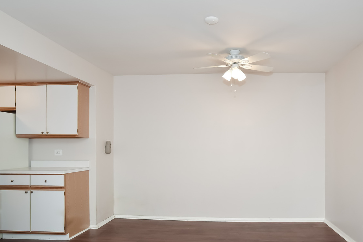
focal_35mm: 26
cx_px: 217
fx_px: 262
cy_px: 148
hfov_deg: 68.7
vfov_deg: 49.2
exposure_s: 1/60
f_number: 8
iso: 500
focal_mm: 18
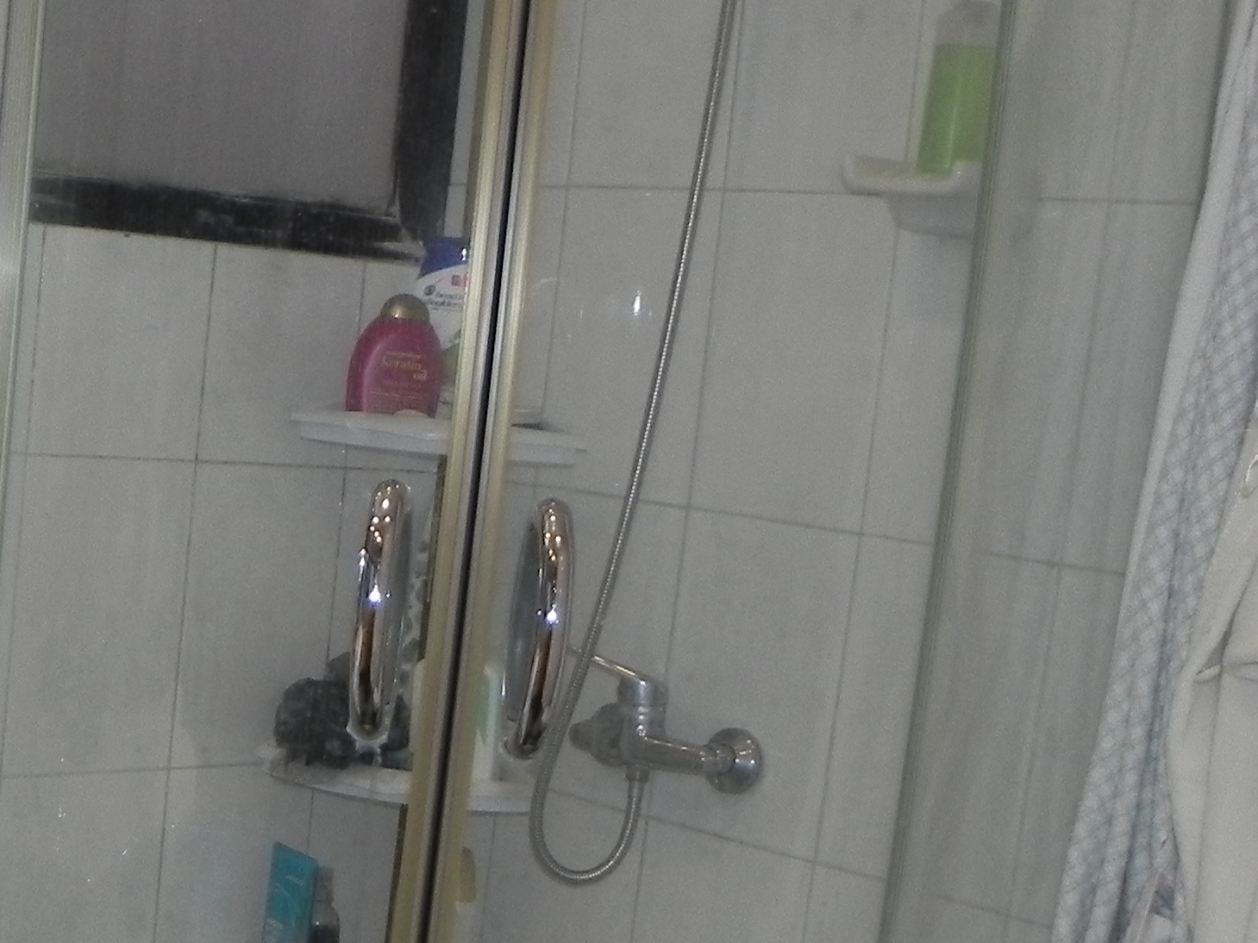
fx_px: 2362
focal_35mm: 65
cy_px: 811
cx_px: 214
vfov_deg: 22.2
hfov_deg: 29.0
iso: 160
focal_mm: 4.6
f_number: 2.8
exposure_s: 1/80
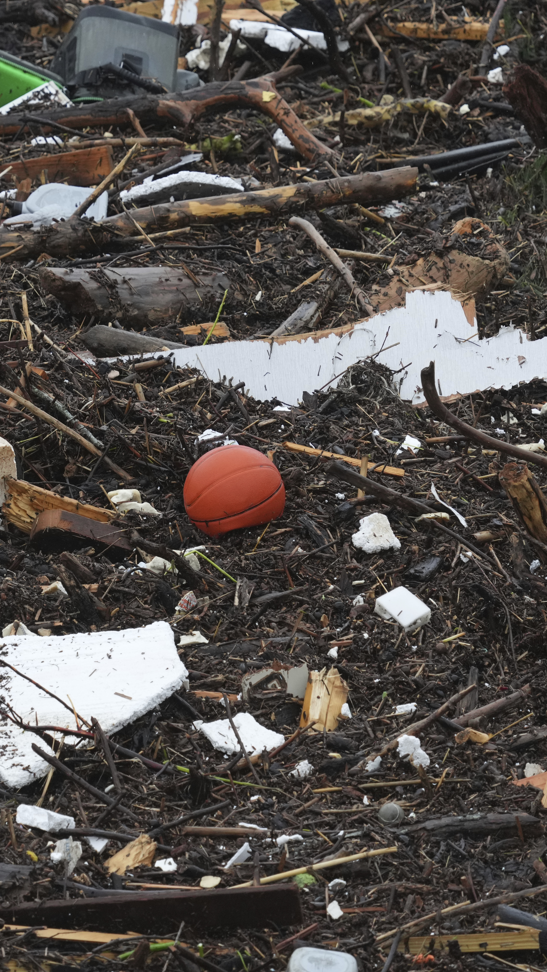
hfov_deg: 1.6
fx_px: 19675
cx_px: 86
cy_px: 486
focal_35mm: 763
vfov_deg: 2.8
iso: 2000
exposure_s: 1/1000
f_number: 6.3
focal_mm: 485
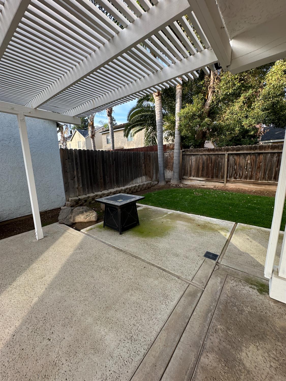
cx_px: 143
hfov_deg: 85.7
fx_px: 154
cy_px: 190
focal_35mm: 14
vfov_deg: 102.1
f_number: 2.2
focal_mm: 2.22
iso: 40
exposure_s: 1/188
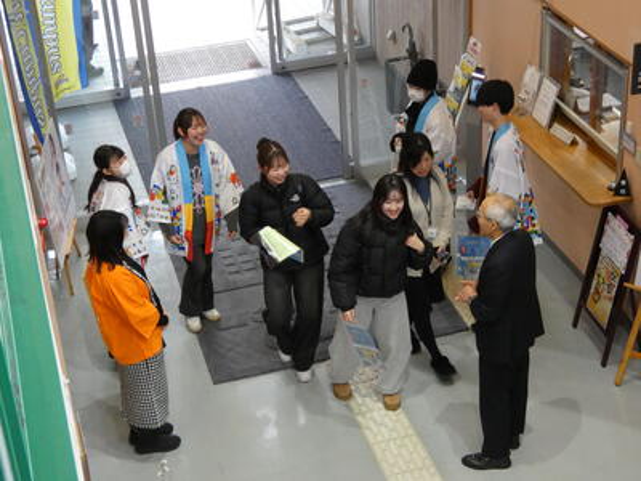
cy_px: 240
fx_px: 1222
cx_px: 320
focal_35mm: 66
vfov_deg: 22.3
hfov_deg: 29.4
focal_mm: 11.9
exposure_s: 1/80
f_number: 4.2
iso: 640
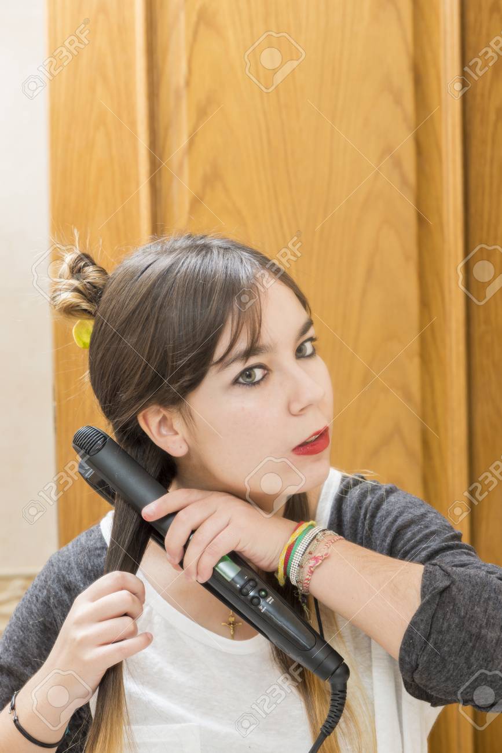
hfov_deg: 13.0
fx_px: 2195
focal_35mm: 105
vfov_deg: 19.5
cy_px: 376
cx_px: 251
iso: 320
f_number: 10
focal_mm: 105
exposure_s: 1/160
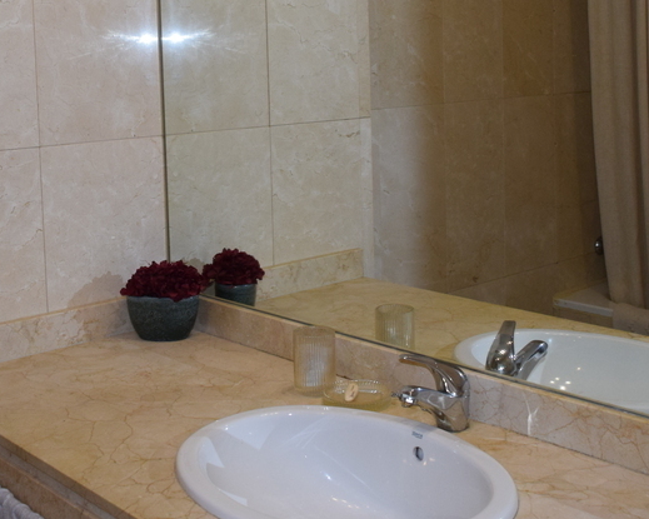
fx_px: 960
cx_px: 289
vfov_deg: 29.7
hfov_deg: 37.3
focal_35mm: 50
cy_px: 127
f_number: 5
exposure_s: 1/100
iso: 800
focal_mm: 18
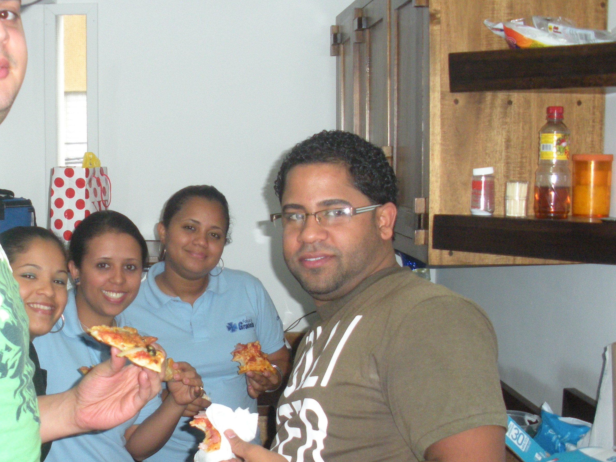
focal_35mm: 55
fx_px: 979
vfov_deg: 26.5
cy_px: 266
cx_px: 166
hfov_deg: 34.3
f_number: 3.5
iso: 285
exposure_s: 1/60
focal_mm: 6.3
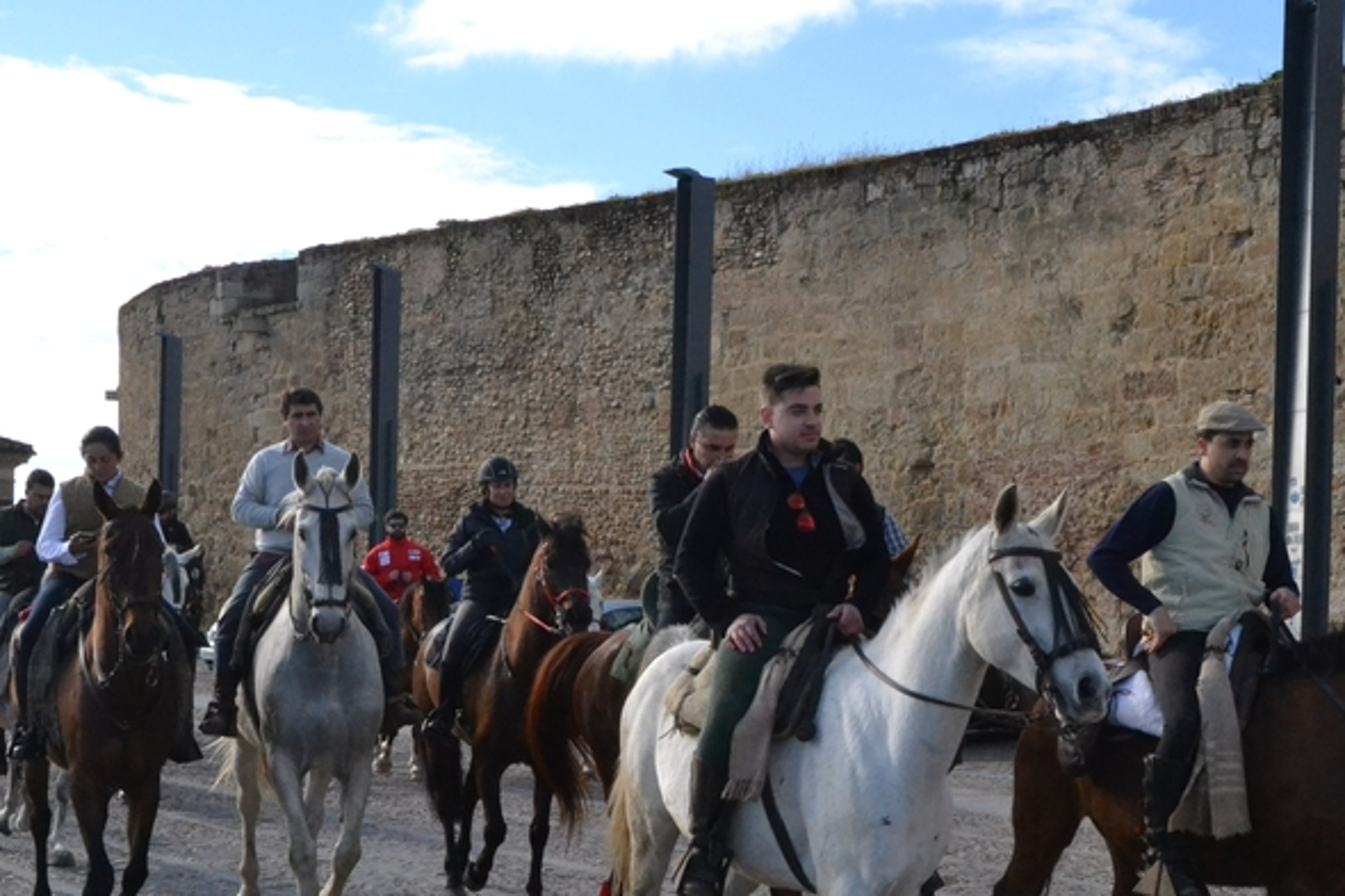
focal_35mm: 58
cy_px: 610
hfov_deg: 34.5
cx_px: 666
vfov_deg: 23.2
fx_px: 2166
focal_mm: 24
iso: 3200
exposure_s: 1/1000
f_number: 16
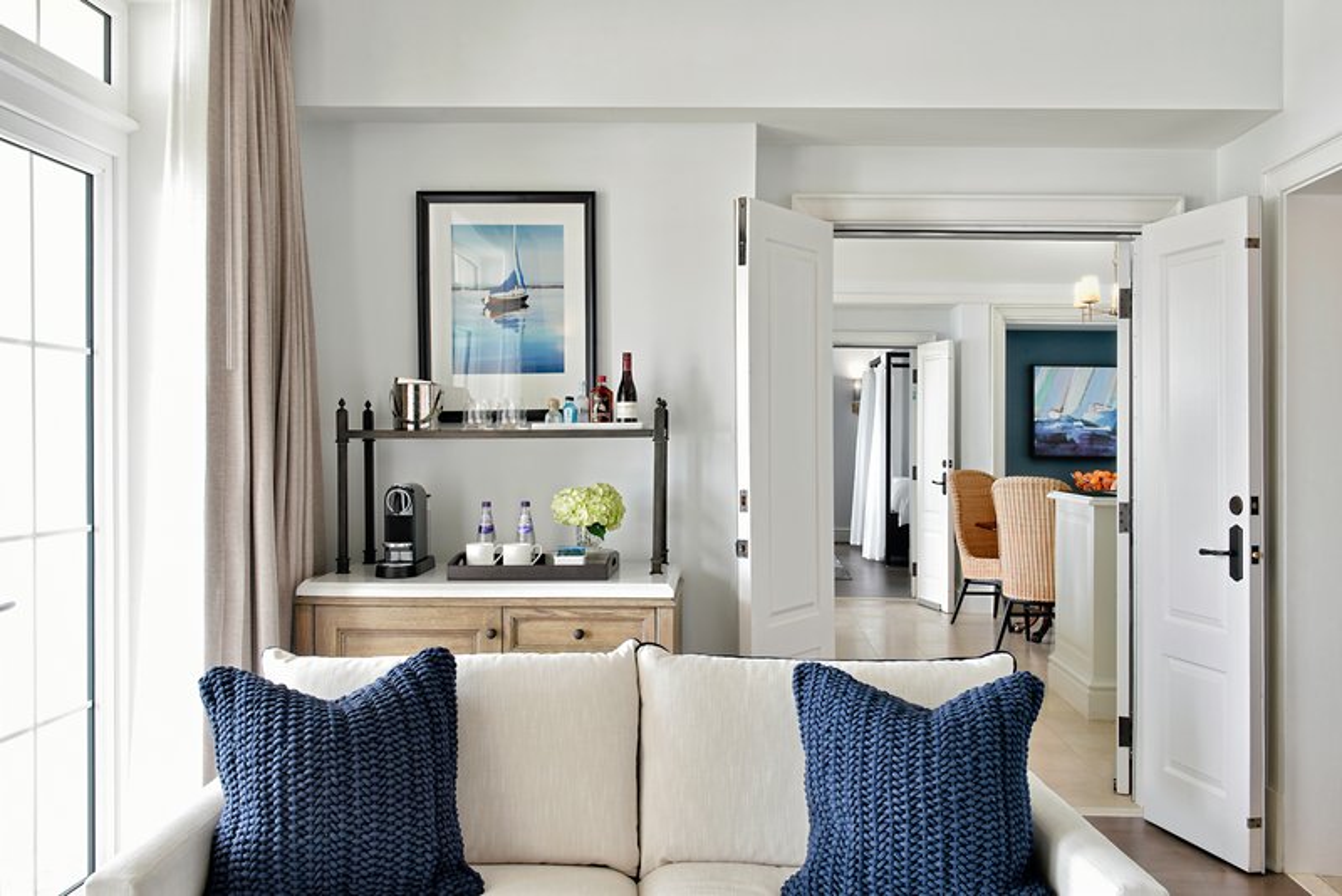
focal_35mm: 32
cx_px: 671
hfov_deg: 58.7
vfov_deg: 41.1
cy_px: 448
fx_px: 1193
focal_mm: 32
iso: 200
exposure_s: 1
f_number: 16
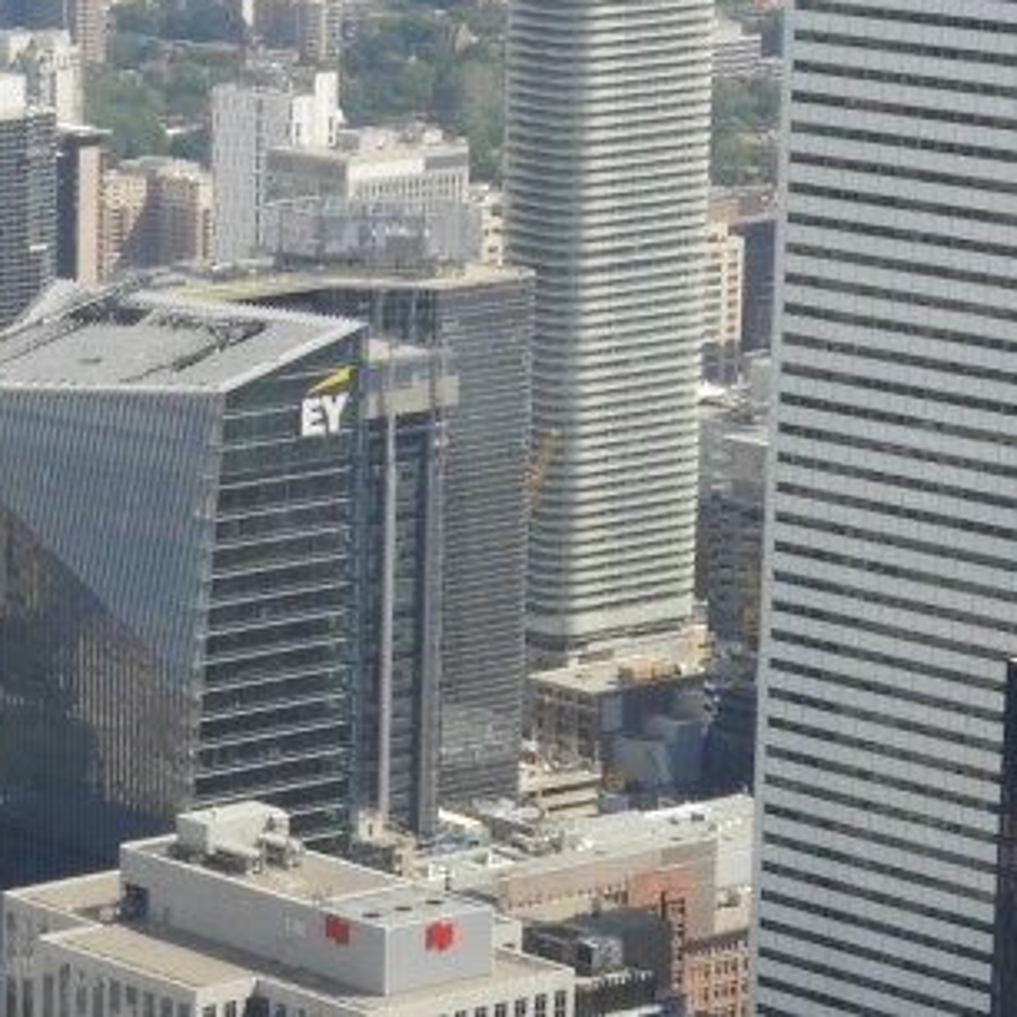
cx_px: -841
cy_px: 738
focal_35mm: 187
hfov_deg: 8.9
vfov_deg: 9.3
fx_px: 6216
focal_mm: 8.1
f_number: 4
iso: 100
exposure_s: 1/200
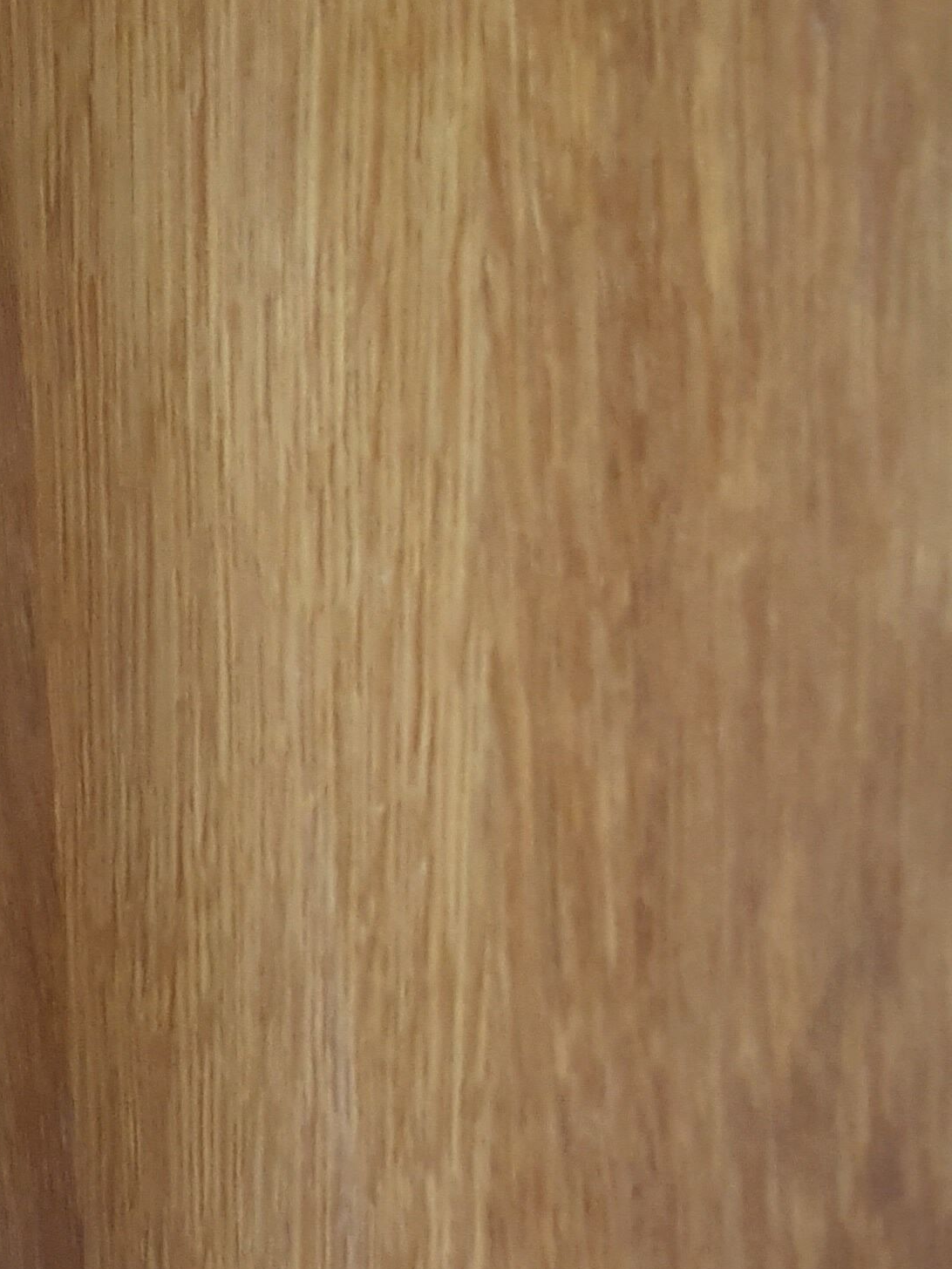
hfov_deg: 20.4
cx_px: 471
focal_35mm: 72
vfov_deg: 27.0
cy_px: 751
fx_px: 2640
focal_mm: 4.32
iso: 500
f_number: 1.5
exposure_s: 1/50
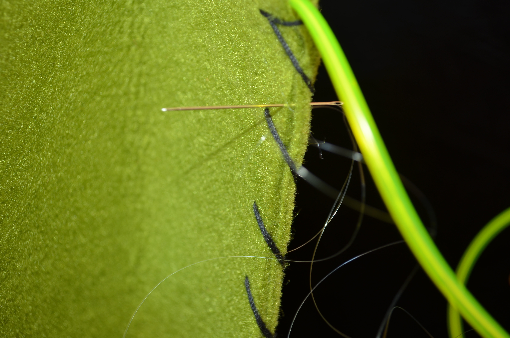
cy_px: 169
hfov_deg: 39.0
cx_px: 255
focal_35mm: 51
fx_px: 721
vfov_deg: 26.4
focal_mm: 34
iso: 100
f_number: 5.6
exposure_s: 1/8
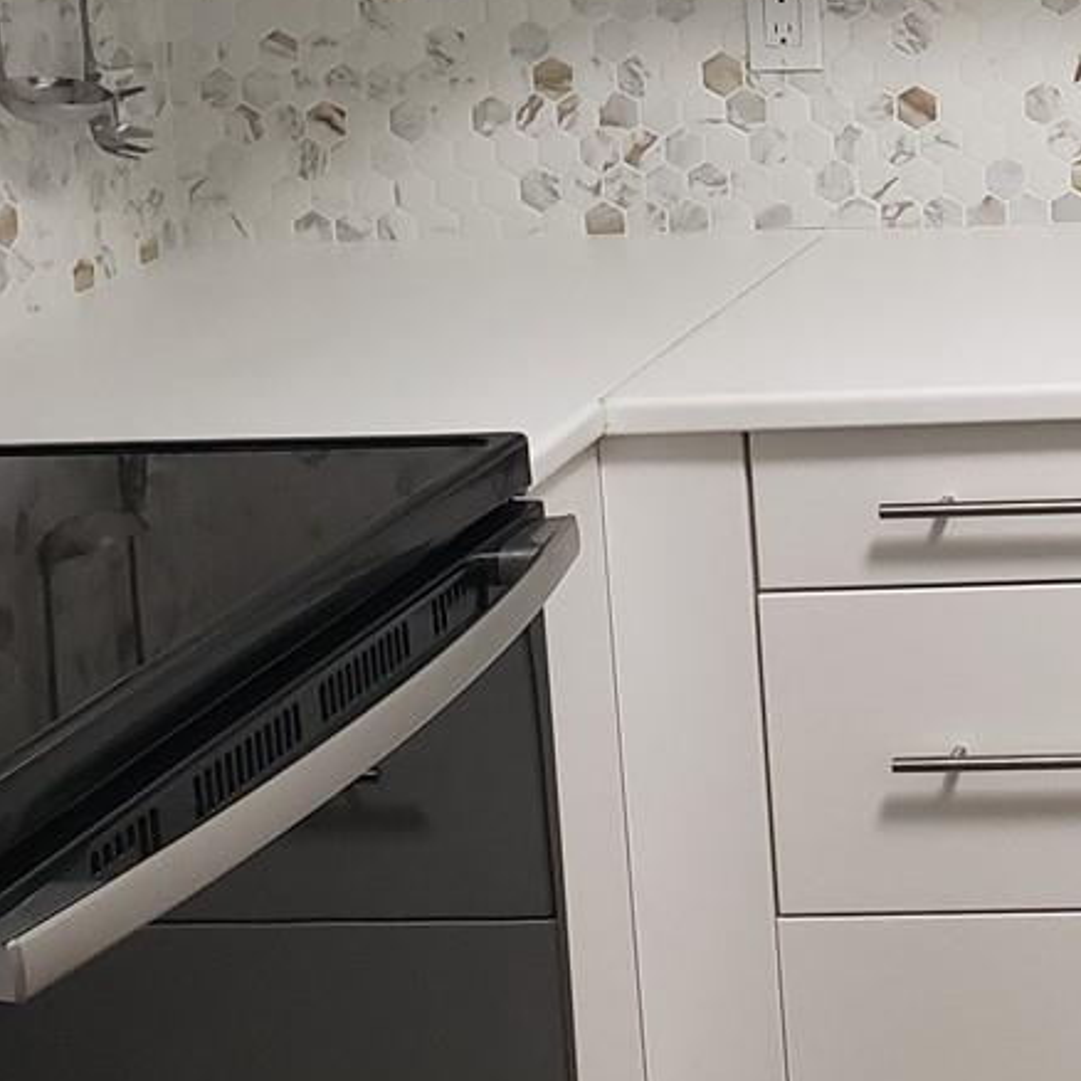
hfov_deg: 19.2
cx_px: 1377
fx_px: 2968
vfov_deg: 20.0
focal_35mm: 84
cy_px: -17
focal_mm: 4.3
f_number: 2.4
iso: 250
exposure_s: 1/60
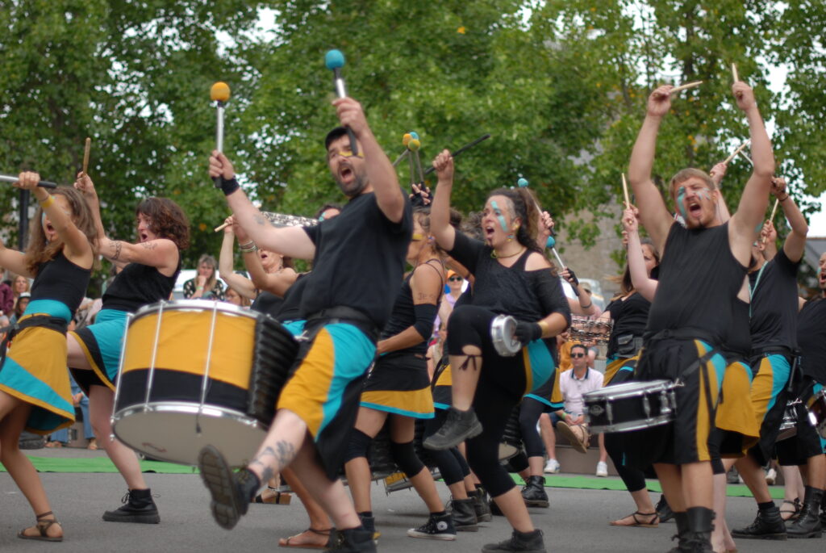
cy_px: 276
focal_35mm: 75
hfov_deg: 27.0
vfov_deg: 18.2
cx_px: 413
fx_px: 1723
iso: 100
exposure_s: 1/2000
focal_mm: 50
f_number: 1.4
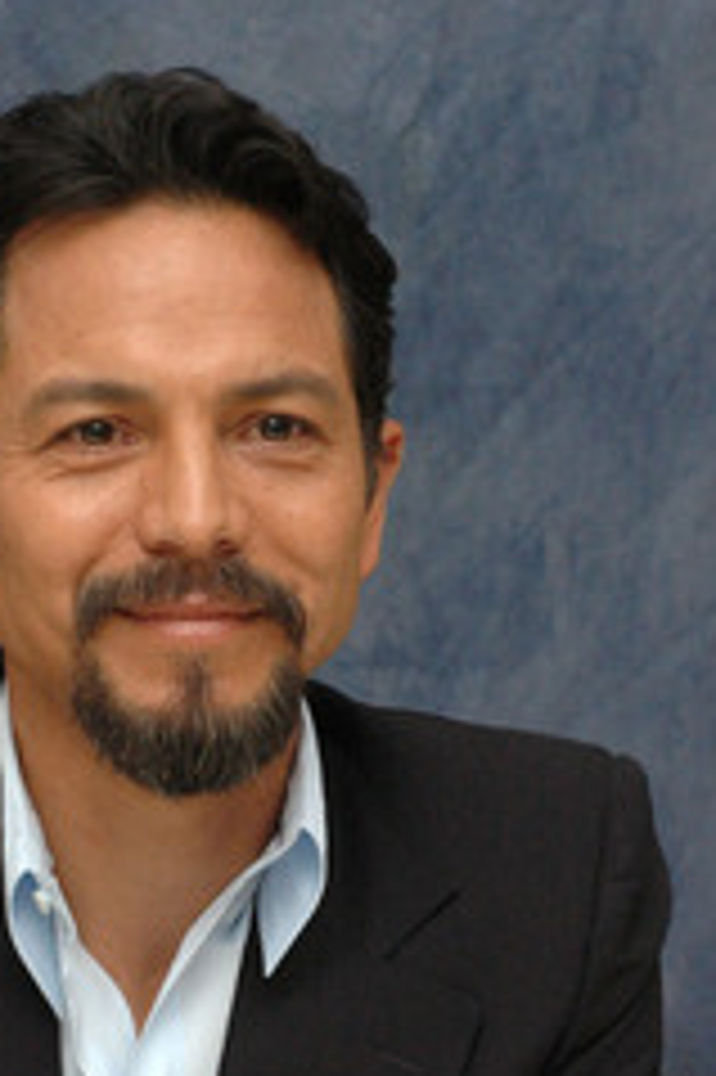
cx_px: 207
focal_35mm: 201
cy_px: 882
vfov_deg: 10.2
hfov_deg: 6.8
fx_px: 6005
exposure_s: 1/1000
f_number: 7.1
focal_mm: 80
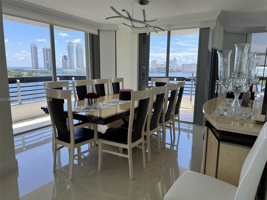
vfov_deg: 53.1
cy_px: 100
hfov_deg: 67.3
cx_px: 134
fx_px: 201
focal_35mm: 26
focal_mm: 5.7
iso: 50
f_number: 1.5
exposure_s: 1/552
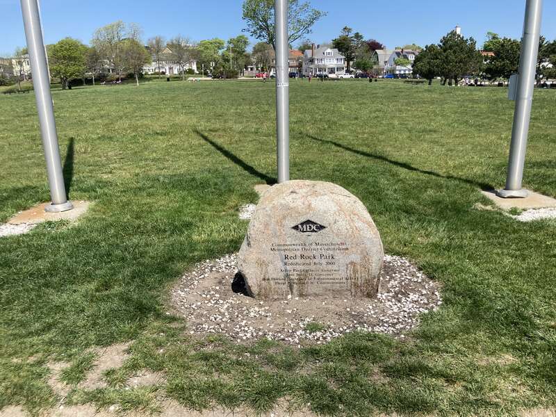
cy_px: 208
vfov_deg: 49.7
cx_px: 278
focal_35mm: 28
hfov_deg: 63.4
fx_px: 450
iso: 20
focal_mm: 3.99
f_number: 1.8
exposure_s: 1/1919
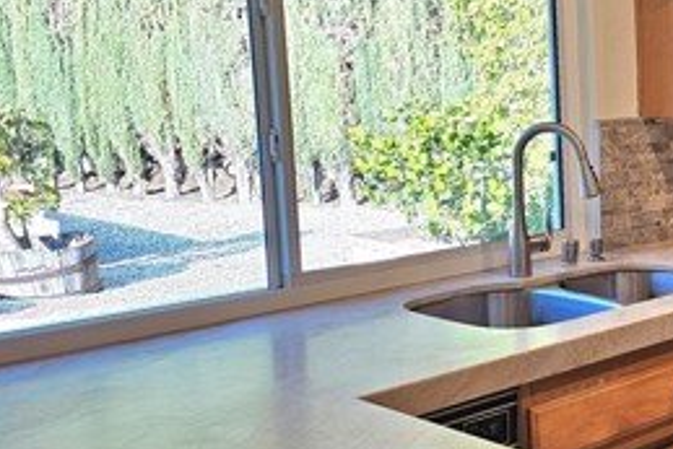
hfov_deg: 30.3
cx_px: 746
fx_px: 1104
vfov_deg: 23.0
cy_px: 200
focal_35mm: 59
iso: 64
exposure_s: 1/120
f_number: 1.7
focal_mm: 6.3
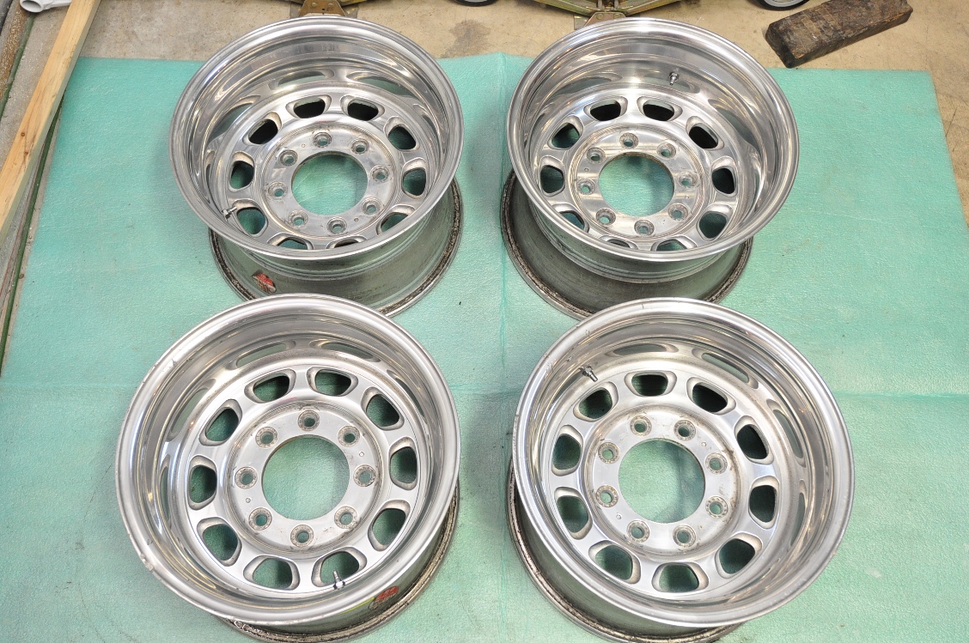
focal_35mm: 36
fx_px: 968
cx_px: 484
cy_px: 322
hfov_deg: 53.2
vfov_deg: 36.8
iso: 640
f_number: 4
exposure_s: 1/80
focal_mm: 24
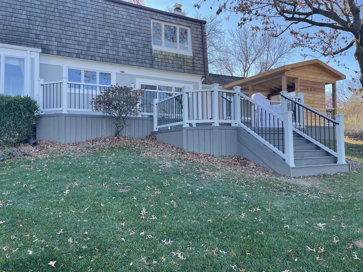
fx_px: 273
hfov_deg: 67.3
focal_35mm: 26
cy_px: 136
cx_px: 182
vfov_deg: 53.1
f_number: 1.6
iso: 32
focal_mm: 4.2
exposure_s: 1/509
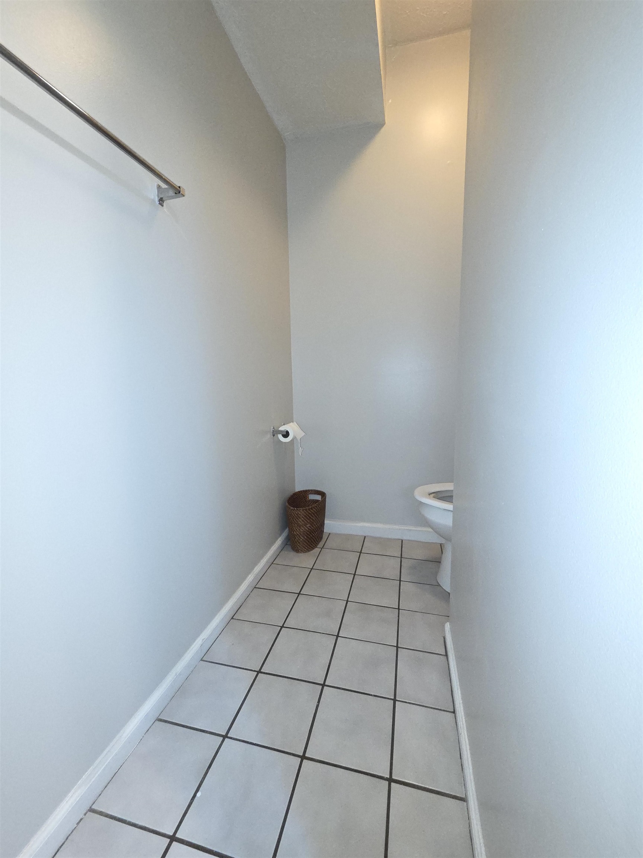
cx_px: 322
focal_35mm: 13
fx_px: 322
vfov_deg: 106.2
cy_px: 429
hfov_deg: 89.9
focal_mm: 2.2
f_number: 2.2
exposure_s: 1/60
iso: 400
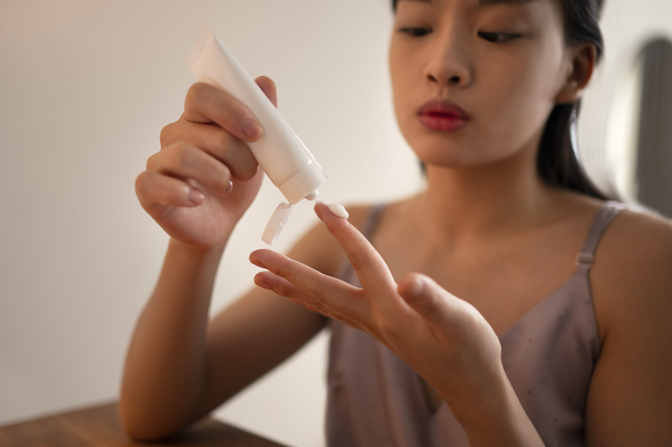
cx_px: 336
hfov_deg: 54.5
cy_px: 224
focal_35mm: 35
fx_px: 653
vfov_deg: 37.8
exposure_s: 1/200
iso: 500
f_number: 1.8
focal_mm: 35
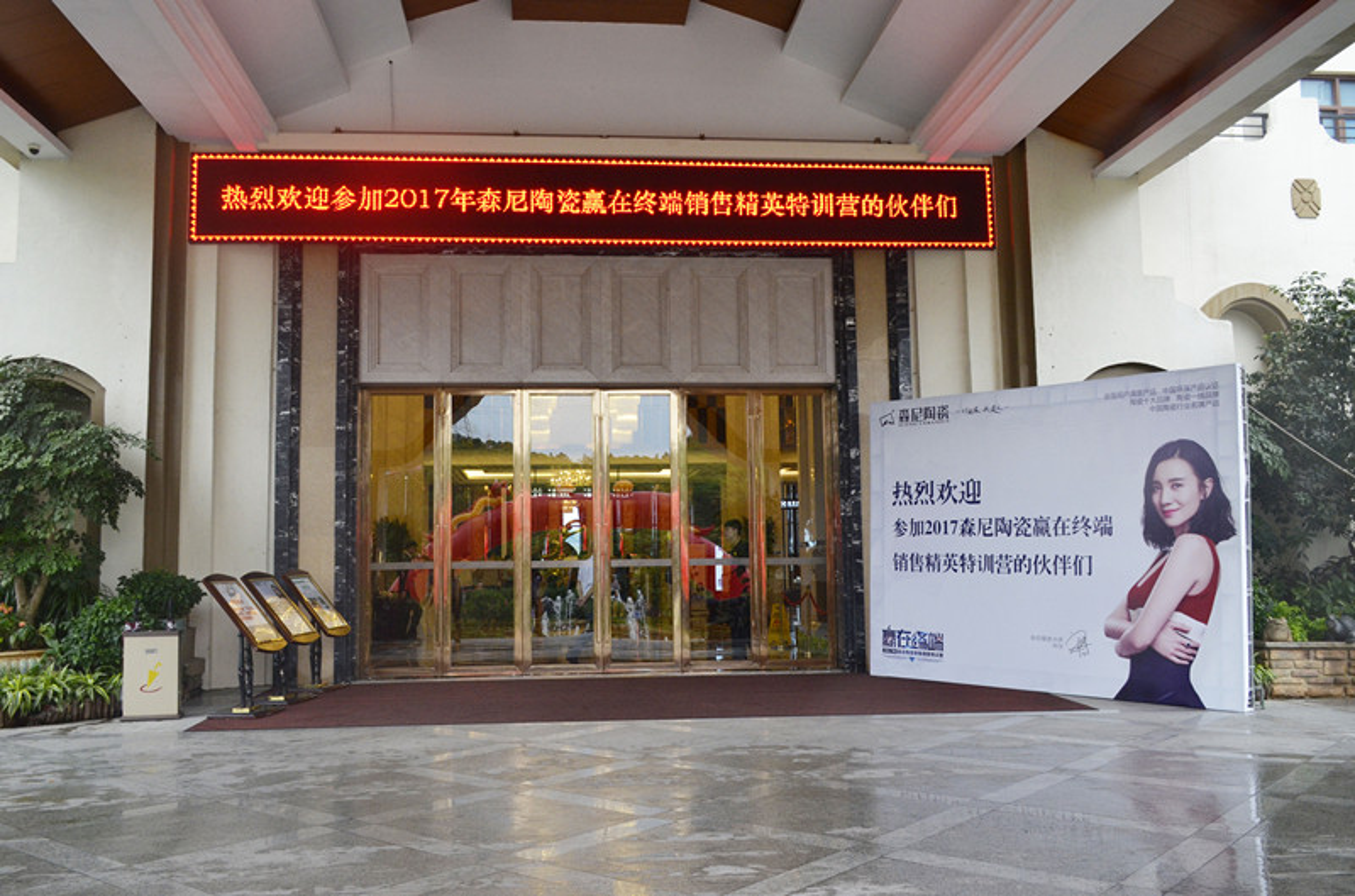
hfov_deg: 57.3
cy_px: 448
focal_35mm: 33
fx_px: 1239
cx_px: 678
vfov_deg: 39.8
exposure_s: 1/180
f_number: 6.7
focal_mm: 22
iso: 800
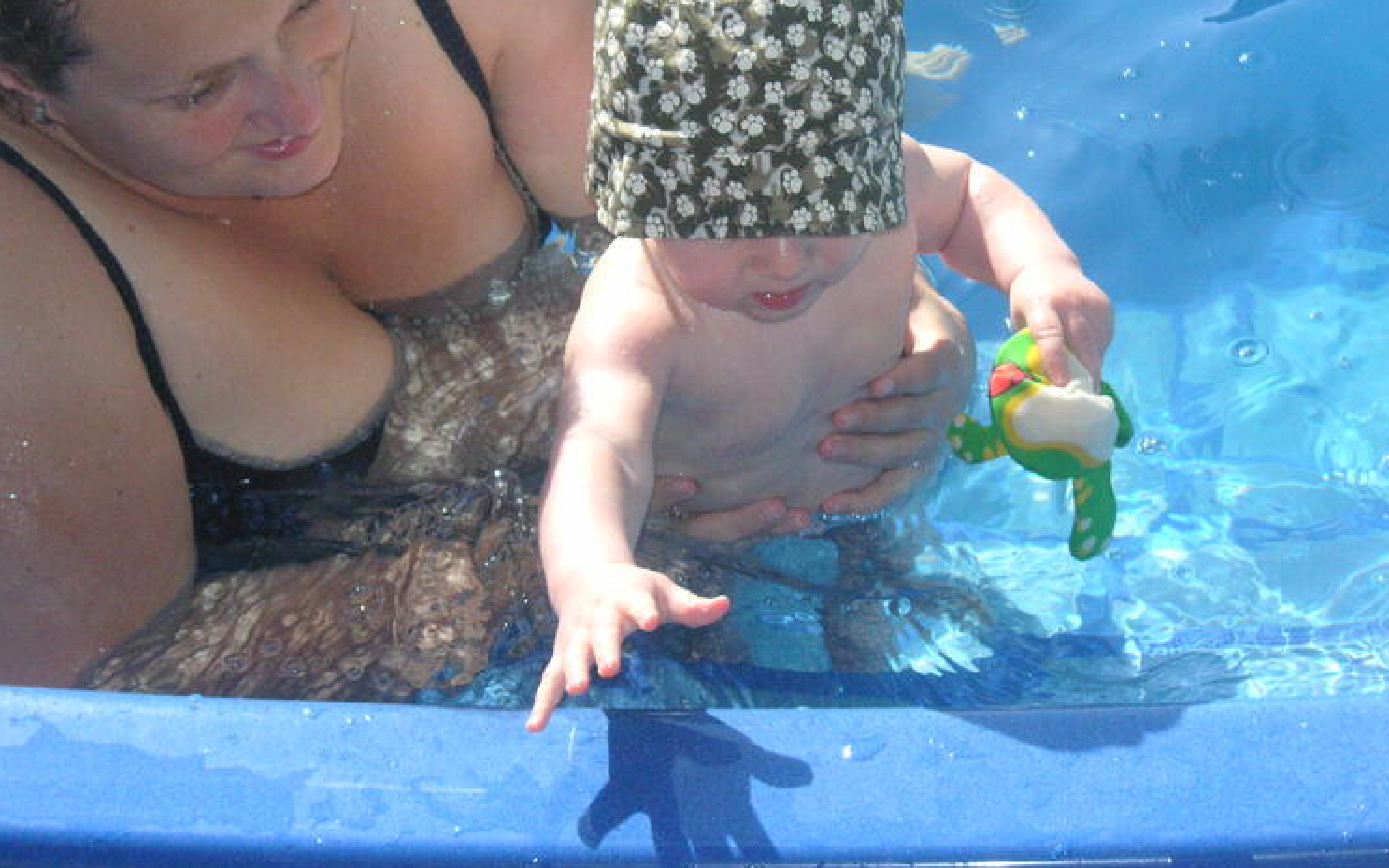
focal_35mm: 113
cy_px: 331
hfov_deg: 18.4
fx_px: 4277
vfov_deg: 11.6
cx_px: 742
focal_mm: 16.4
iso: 160
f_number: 5
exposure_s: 1/750
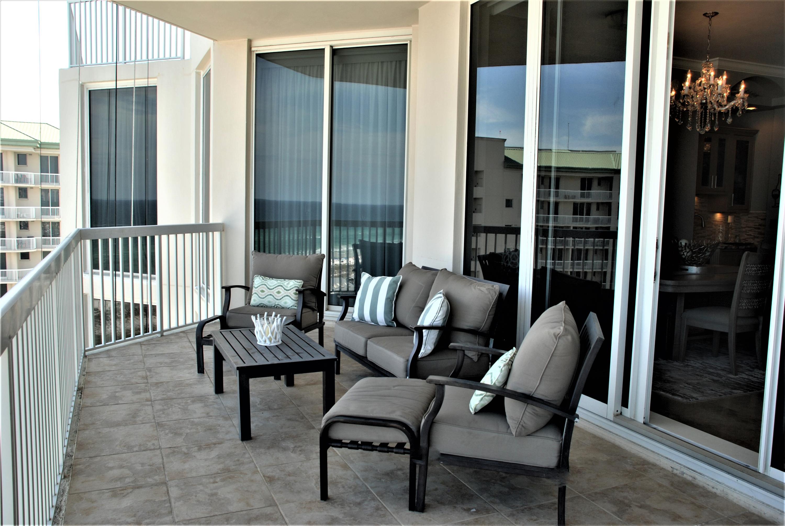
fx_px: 655
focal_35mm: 30
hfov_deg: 61.9
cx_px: 392
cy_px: 263
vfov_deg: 43.7
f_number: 5.6
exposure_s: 1/125
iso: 110
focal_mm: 20
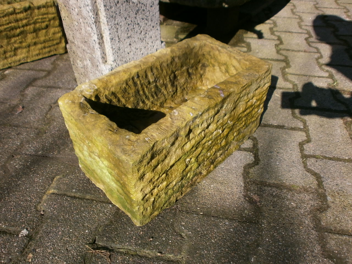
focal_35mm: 27
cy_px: 132
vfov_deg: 51.4
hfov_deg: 65.3
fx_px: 275
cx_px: 176
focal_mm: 4.8
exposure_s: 1/1000
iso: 100
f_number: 2.9
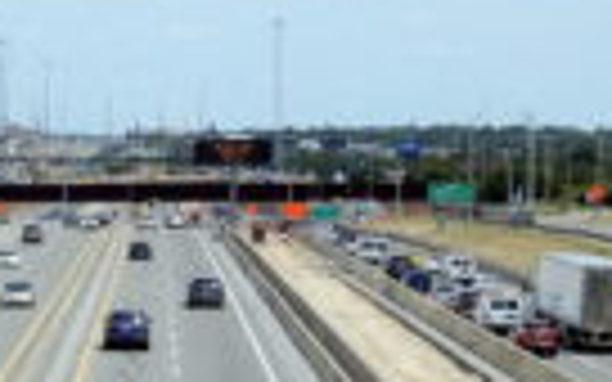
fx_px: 2969
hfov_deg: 11.7
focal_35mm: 178
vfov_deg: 7.3
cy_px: 535
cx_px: 40
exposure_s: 1/1000
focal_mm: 10.2
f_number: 4.5
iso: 80
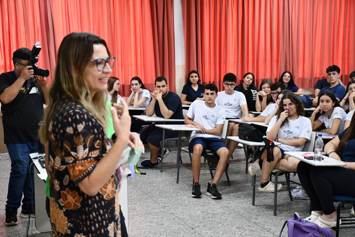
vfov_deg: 23.8
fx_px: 562
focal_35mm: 57
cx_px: 178
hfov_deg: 35.1
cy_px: 118
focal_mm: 38
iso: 3200
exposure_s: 1/125
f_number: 4.2
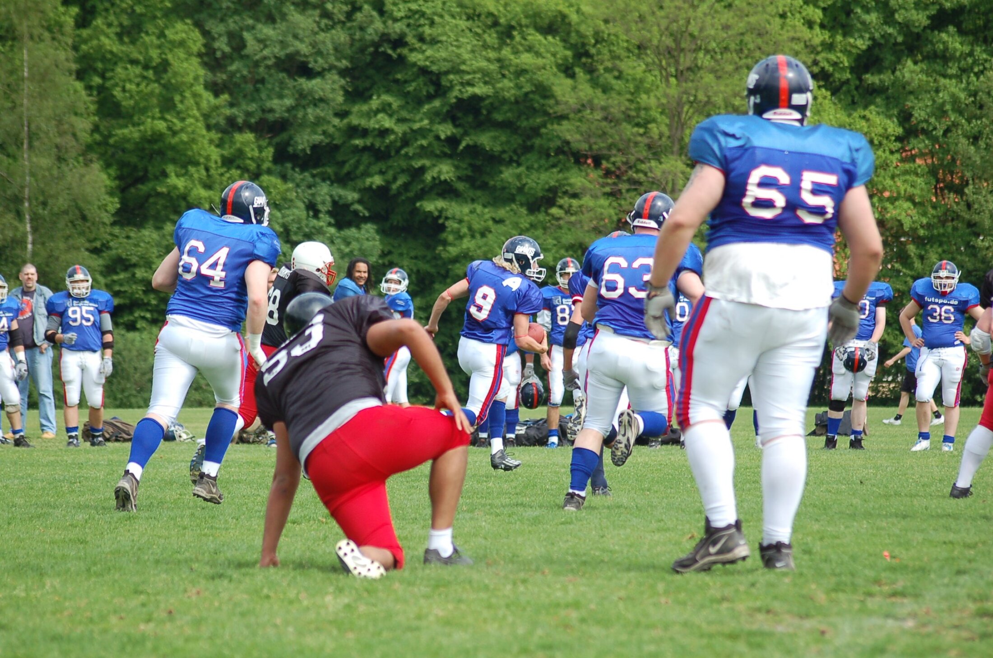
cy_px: 329
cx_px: 496
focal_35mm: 202
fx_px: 5575
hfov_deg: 10.2
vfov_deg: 6.8
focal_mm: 135
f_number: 4.5
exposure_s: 1/1000
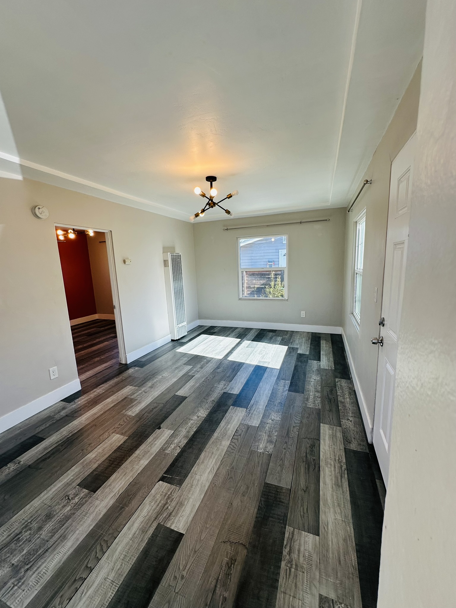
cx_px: 228
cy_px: 304
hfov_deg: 85.7
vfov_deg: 102.1
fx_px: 246
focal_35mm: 14
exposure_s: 1/127
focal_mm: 2.22
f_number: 2.2
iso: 40
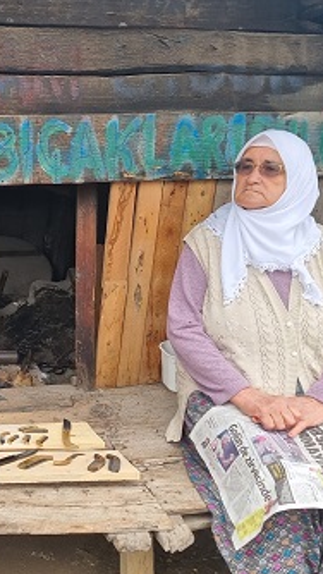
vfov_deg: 43.6
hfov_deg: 24.3
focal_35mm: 47
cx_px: -2
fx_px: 715
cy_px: 246
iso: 50
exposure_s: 1/148
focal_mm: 6.7
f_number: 1.8
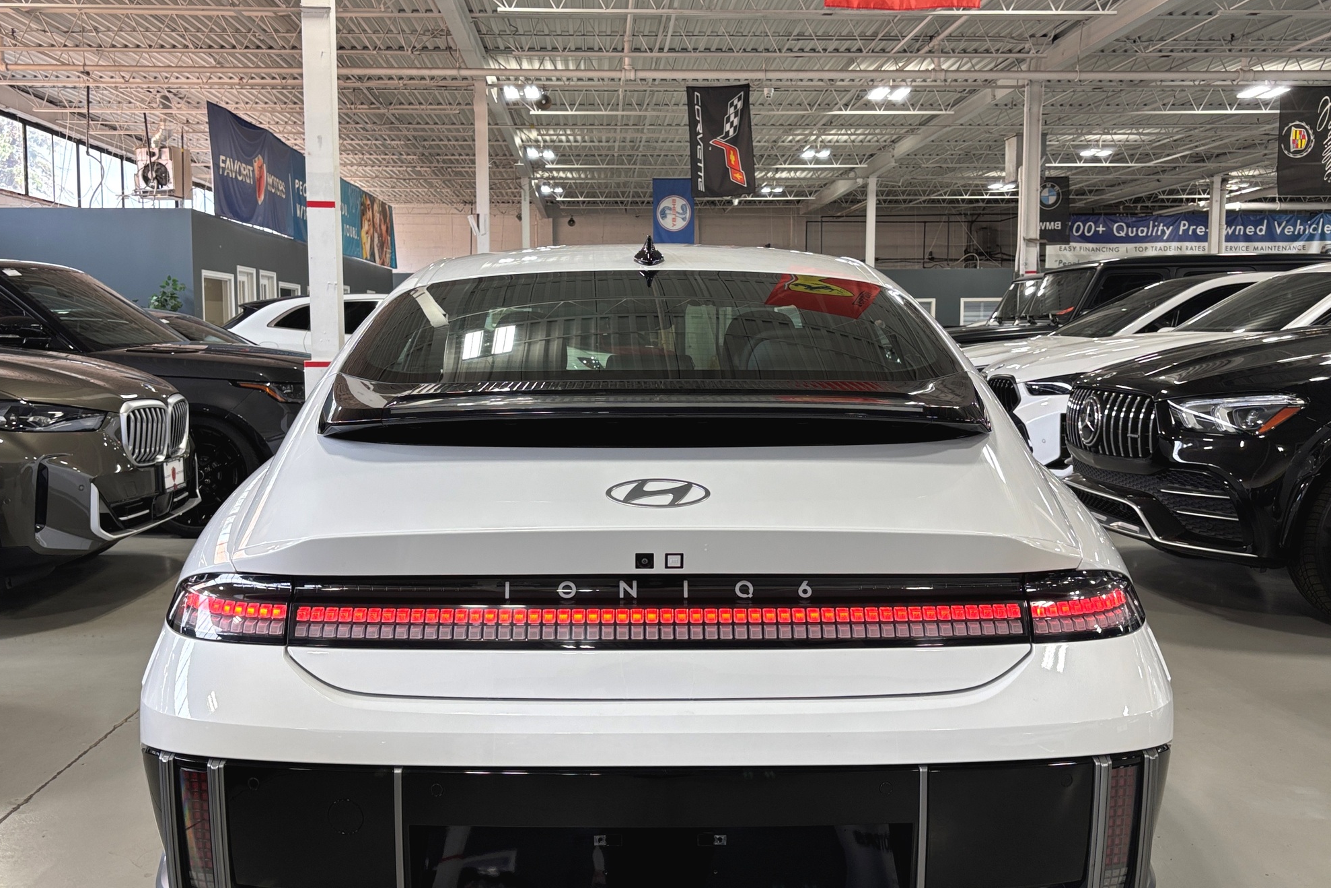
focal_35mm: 28
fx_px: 1035
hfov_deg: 65.5
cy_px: 479
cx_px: 657
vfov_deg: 46.4
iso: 80
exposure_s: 1/119
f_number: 1.6
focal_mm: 5.96
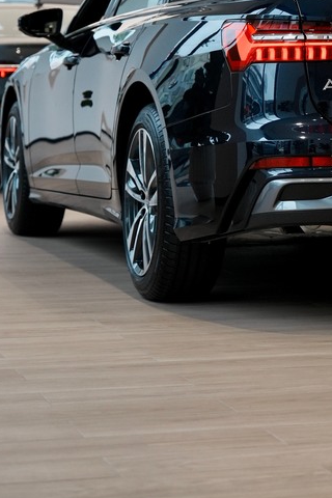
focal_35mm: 122
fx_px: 1688
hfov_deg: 11.1
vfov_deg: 16.5
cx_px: 349
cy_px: 38
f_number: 2.8
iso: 500
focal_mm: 50
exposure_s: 1/2000
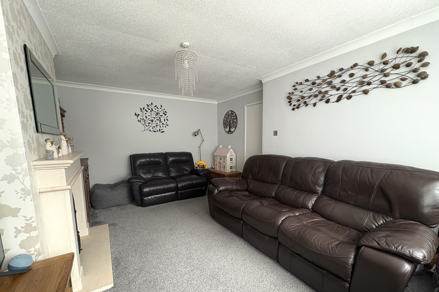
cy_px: 165
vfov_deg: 77.0
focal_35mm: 15
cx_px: 216
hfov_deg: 100.4
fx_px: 183
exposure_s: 1/60
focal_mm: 2.22
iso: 250
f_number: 2.2
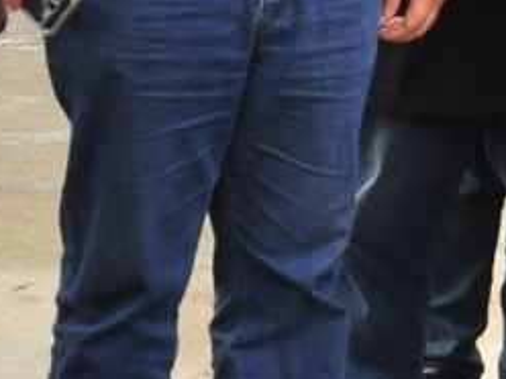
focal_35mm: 260
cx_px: 1471
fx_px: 3801
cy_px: -158
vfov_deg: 5.7
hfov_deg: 6.9
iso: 800
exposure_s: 1/125
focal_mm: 28
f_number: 4
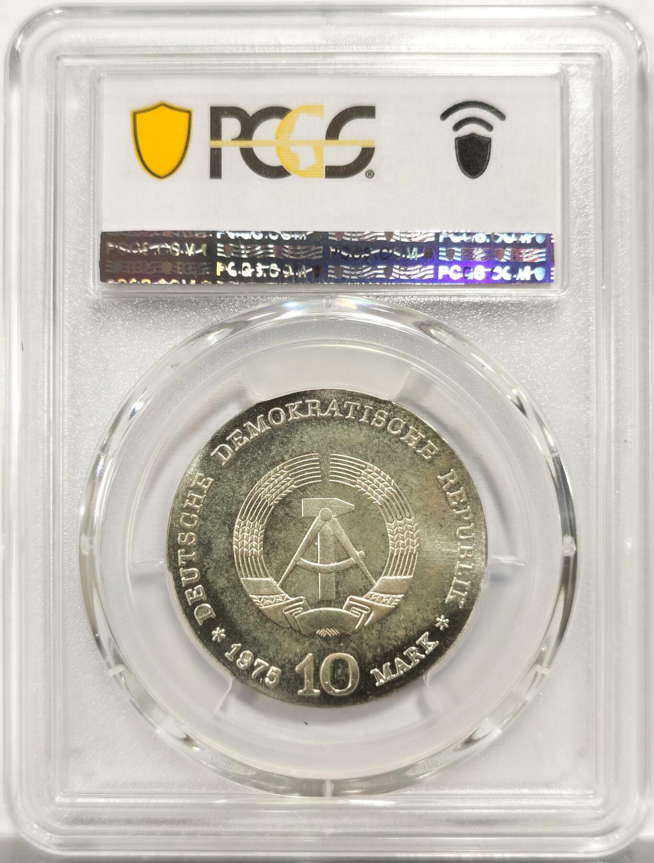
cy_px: 432
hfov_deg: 27.2
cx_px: 327
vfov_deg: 35.4
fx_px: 1351
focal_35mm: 54
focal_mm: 5.56
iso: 100
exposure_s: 1/100
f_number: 16
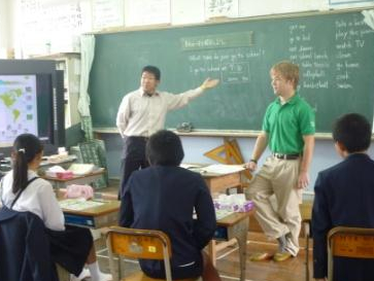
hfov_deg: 36.0
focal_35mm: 53
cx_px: 150
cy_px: 154
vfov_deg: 27.6
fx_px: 573
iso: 400
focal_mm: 7.7
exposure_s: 1/30
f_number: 3.7
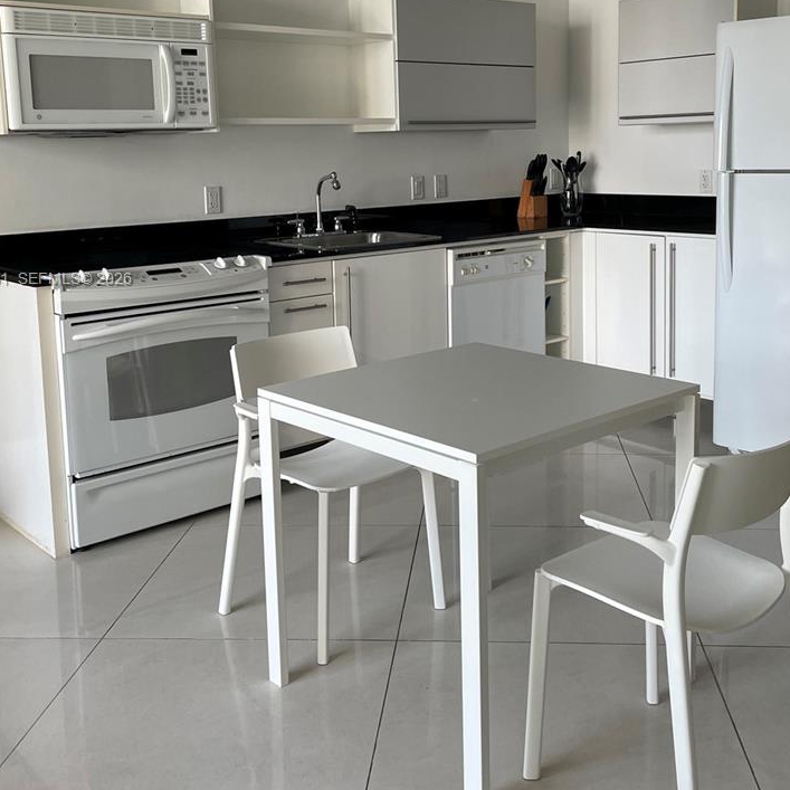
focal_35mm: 39
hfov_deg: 42.8
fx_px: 1007
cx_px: 428
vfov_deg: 42.4
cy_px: 280
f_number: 1.6
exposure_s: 1/121
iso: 64
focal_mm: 4.2
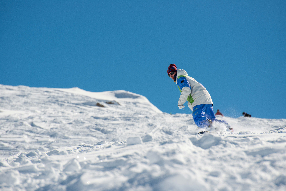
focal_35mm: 300
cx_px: 143
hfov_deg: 6.9
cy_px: 96
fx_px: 2384
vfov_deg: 4.6
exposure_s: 1/1600
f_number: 8
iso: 160
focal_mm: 300
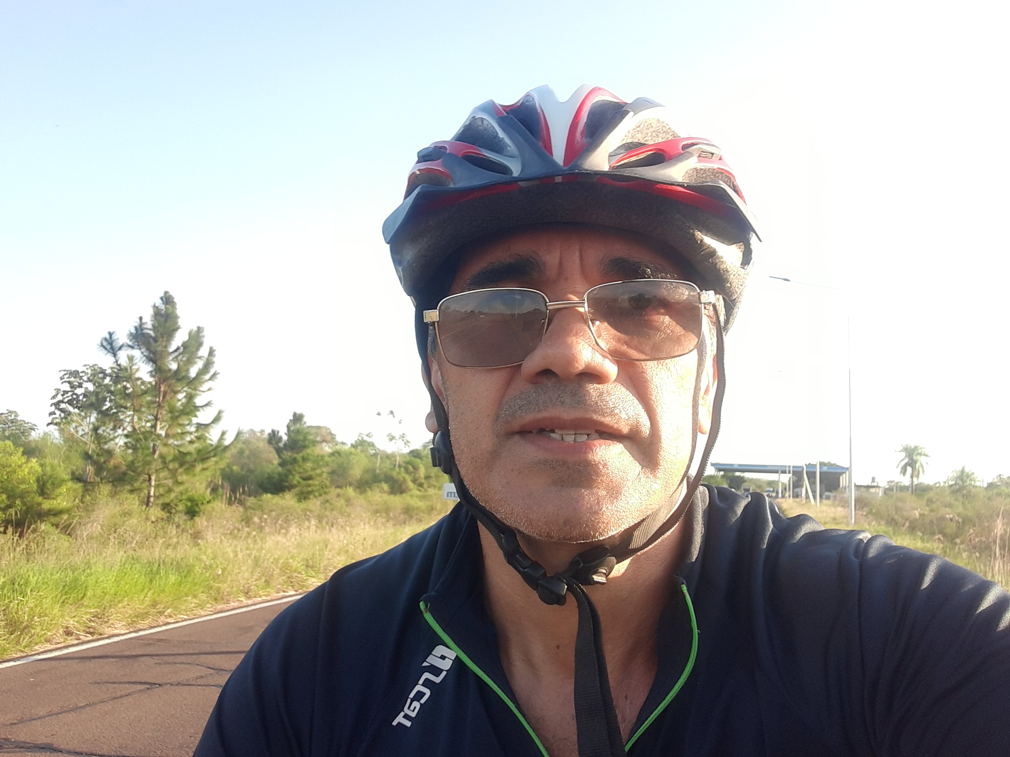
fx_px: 934
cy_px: 378
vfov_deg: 44.2
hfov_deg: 56.8
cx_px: 505
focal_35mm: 32
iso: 40
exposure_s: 1/264
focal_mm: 2.66
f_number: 2
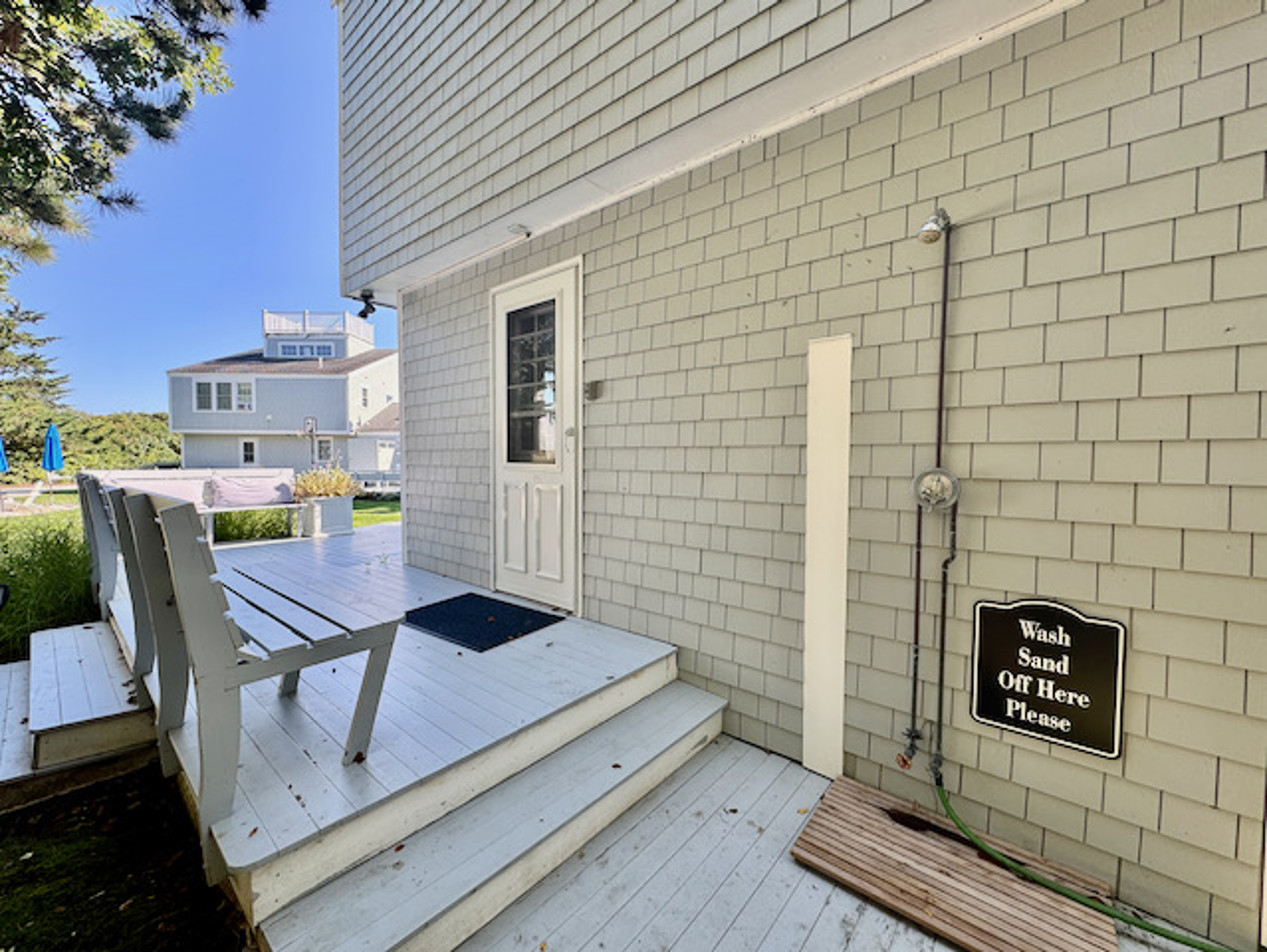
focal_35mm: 14
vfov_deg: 85.7
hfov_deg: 102.0
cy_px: 476
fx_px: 513
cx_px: 634
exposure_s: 1/167
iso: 40
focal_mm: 2.22
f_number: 2.2
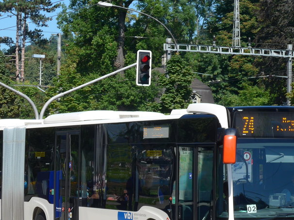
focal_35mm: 158
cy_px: 144
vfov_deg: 9.4
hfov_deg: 12.5
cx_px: 136
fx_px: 1342
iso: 80
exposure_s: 1/500
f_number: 4.4
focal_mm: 16
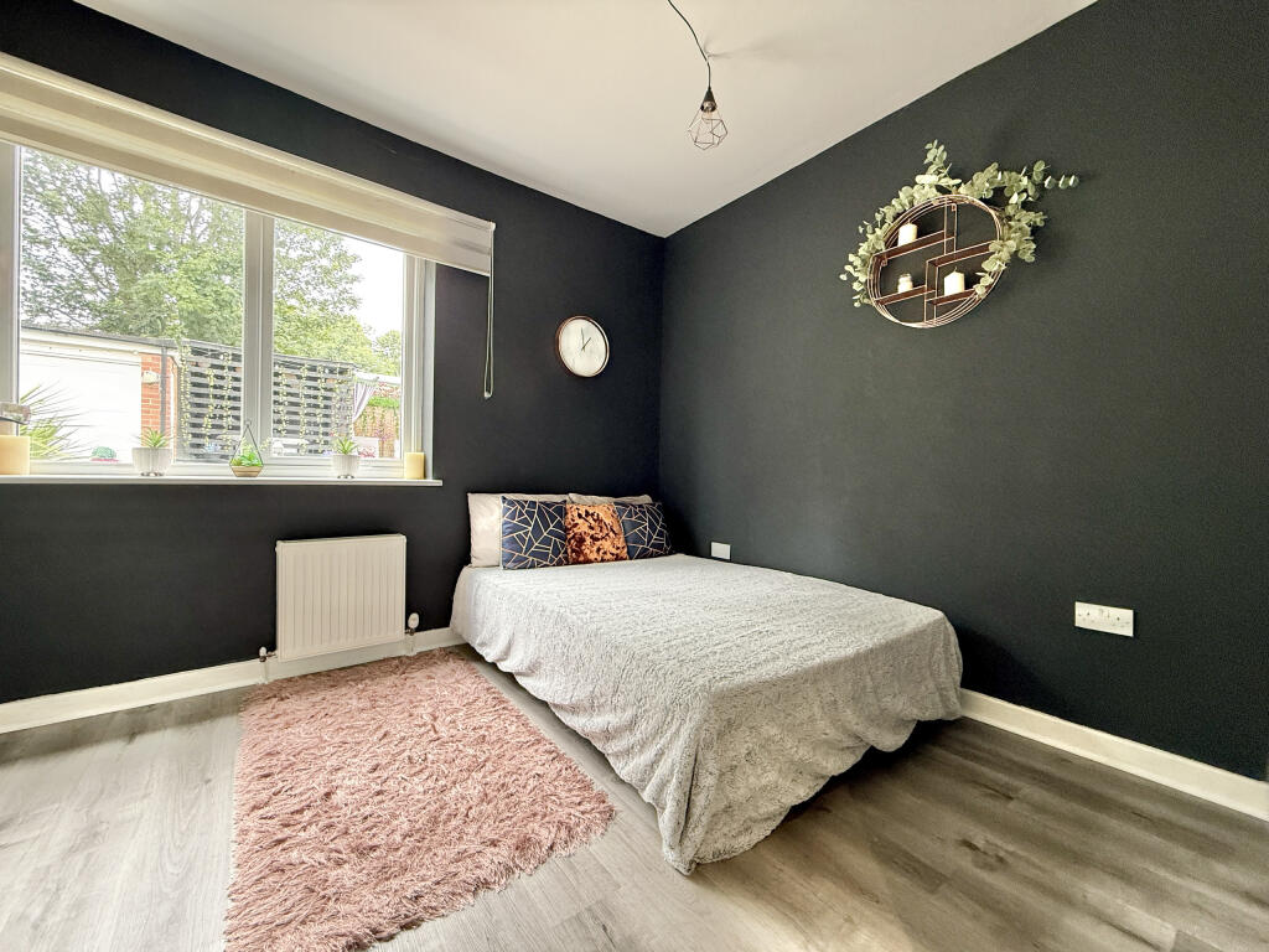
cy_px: 476
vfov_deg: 85.7
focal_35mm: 14
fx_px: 513
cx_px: 634
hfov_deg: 102.1
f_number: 2.2
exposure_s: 1/50
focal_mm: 2.22
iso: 320
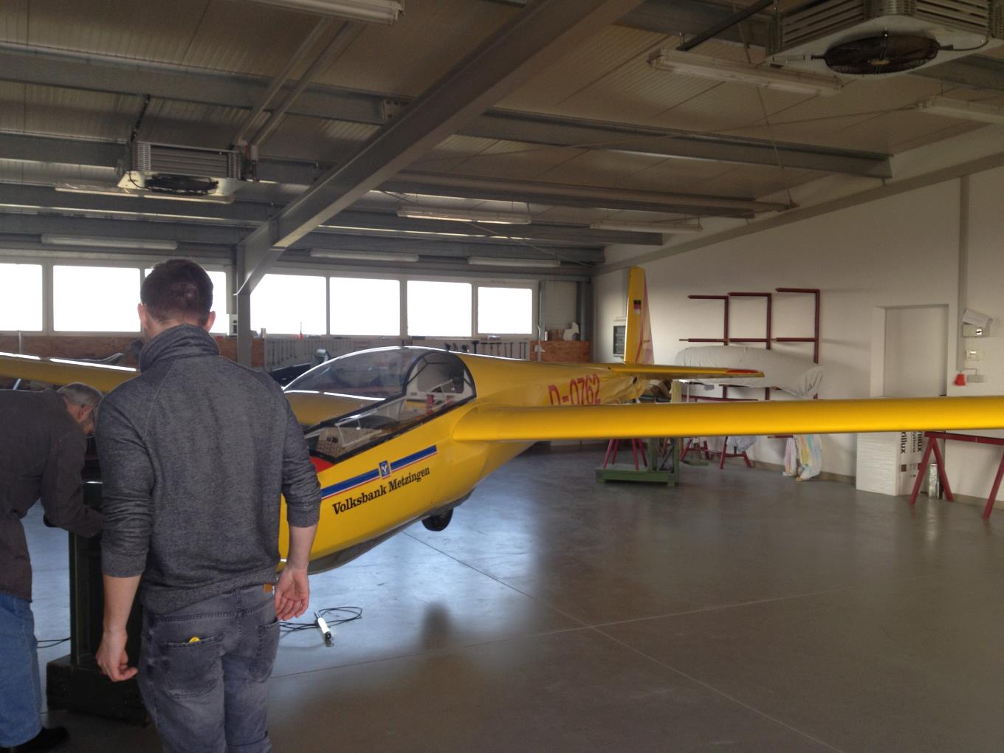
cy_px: 376
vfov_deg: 40.7
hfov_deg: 52.6
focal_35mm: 35
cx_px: 502
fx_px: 1015
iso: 50
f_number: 2.4
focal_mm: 4.28
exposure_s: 1/40
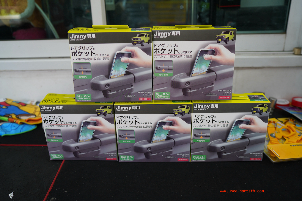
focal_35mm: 35
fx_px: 294
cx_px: 151
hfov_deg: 54.4
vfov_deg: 37.9
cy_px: 100
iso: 320
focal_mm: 35
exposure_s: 1/40
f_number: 3.2
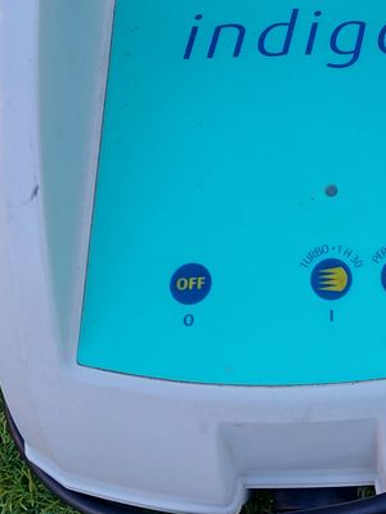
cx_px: 358
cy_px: 64
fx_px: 892
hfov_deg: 23.7
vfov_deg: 30.9
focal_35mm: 60
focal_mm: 5.23
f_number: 1.8
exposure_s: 1/145
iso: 25
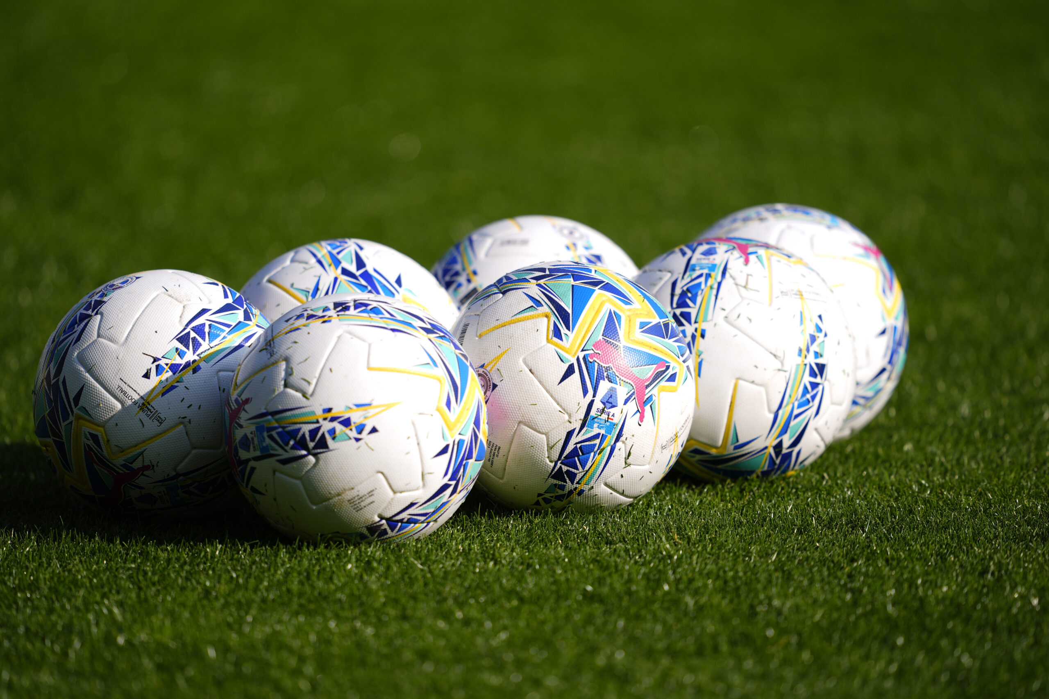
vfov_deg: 3.4
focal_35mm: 400
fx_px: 11655
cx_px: 524
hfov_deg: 5.2
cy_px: 350
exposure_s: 1/3200
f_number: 2.8
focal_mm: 400
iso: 160
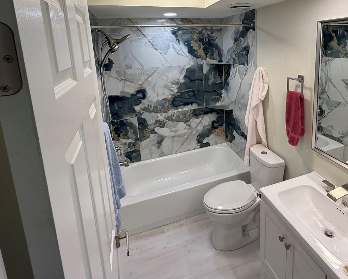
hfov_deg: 76.7
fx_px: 216
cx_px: 209
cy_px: 80
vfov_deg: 62.8
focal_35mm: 21
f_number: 2.2
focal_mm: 2.22
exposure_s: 1/120
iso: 80
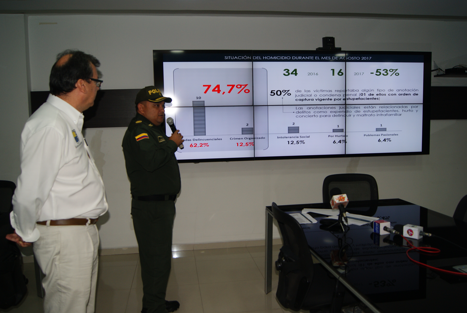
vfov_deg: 43.7
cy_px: 156
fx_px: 390
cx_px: 234
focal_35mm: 30
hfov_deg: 61.9
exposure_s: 1/160
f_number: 4
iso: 200
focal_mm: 20
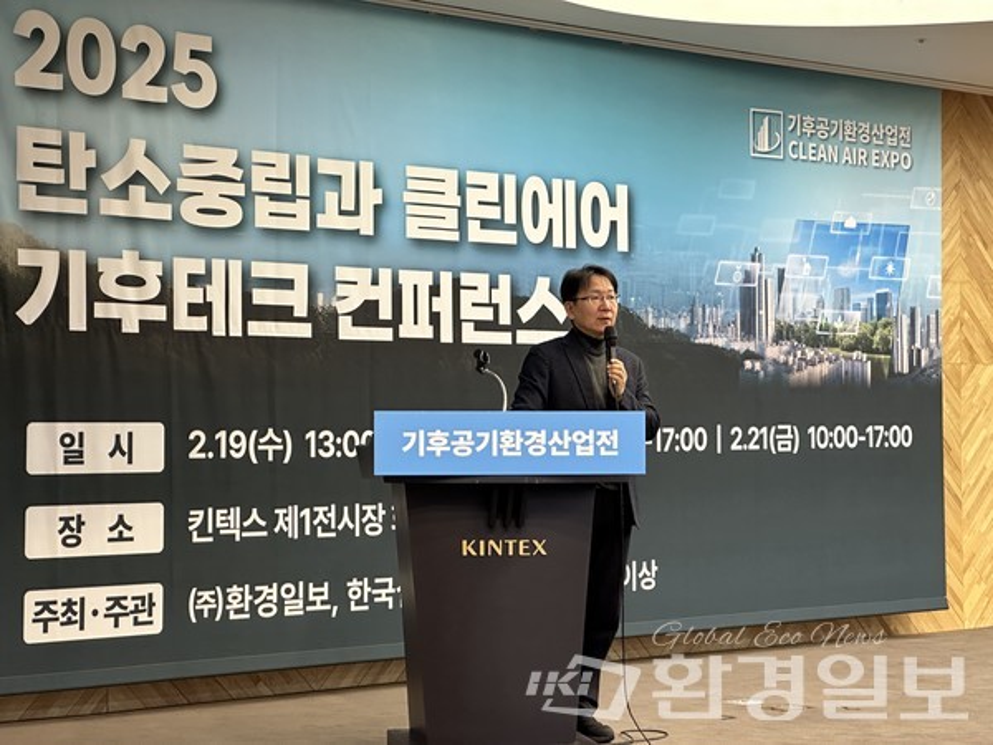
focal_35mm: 77
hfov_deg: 25.3
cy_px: 372
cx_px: 496
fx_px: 2209
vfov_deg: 19.1
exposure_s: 1/60
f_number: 2.8
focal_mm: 9
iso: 320
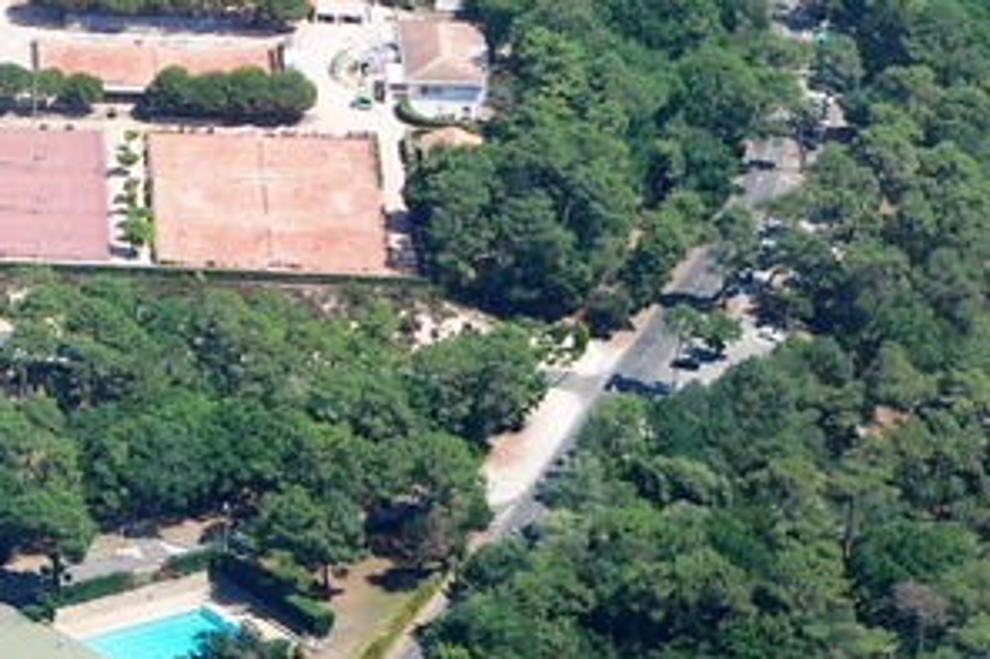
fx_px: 9207
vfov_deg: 4.1
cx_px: -140
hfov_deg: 6.1
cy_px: -112
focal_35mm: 335
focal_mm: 22.7
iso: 80
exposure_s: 1/640
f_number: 3.7
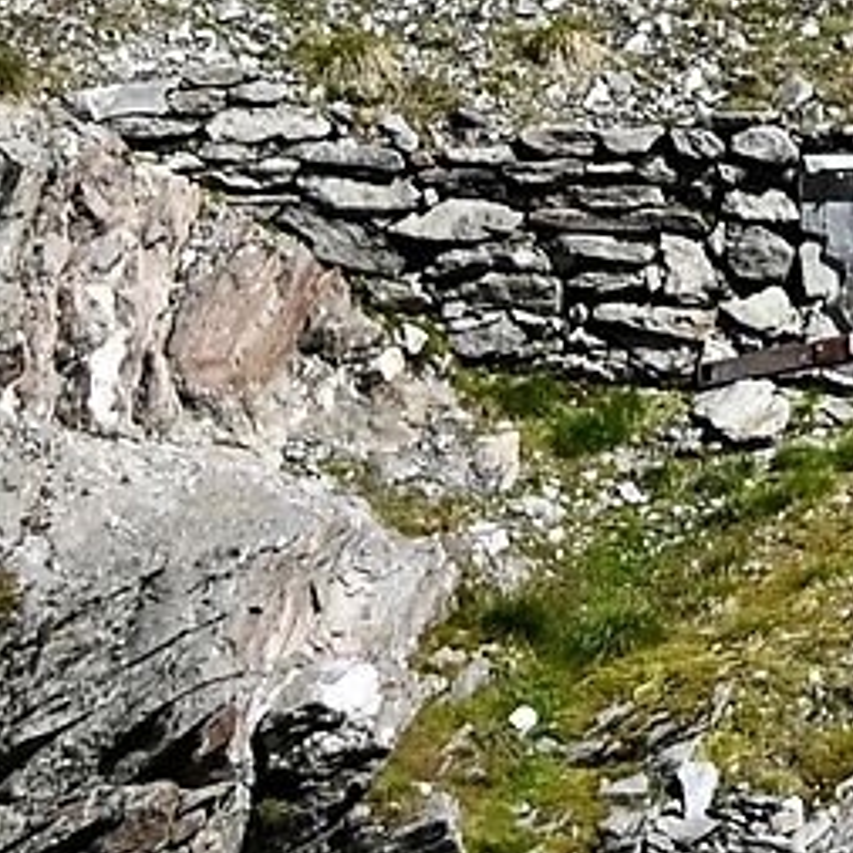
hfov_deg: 2.1
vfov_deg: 2.1
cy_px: -1377
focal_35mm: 847
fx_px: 23614
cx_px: 587
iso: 100
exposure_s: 1/400
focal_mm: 105
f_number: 7.1
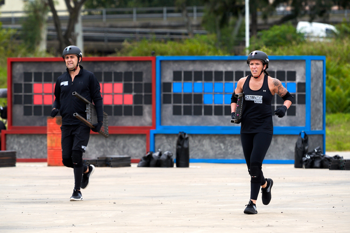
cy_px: 116
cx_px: 175
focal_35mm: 419
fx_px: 4073
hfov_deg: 4.9
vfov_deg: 3.3
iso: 1000
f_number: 9
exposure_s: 1/800
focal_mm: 419
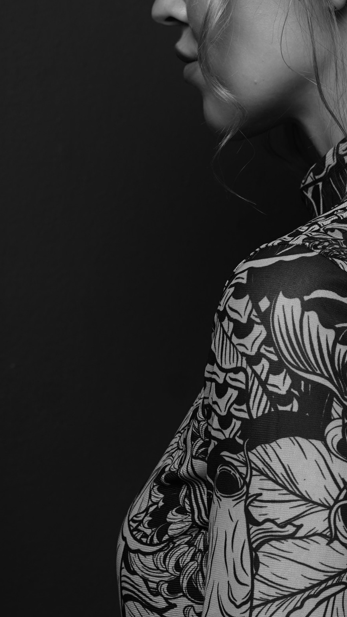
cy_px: 438
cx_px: 270
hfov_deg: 6.5
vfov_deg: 11.6
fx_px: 3037
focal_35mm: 186
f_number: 5.6
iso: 100
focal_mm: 67.6
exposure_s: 1/200
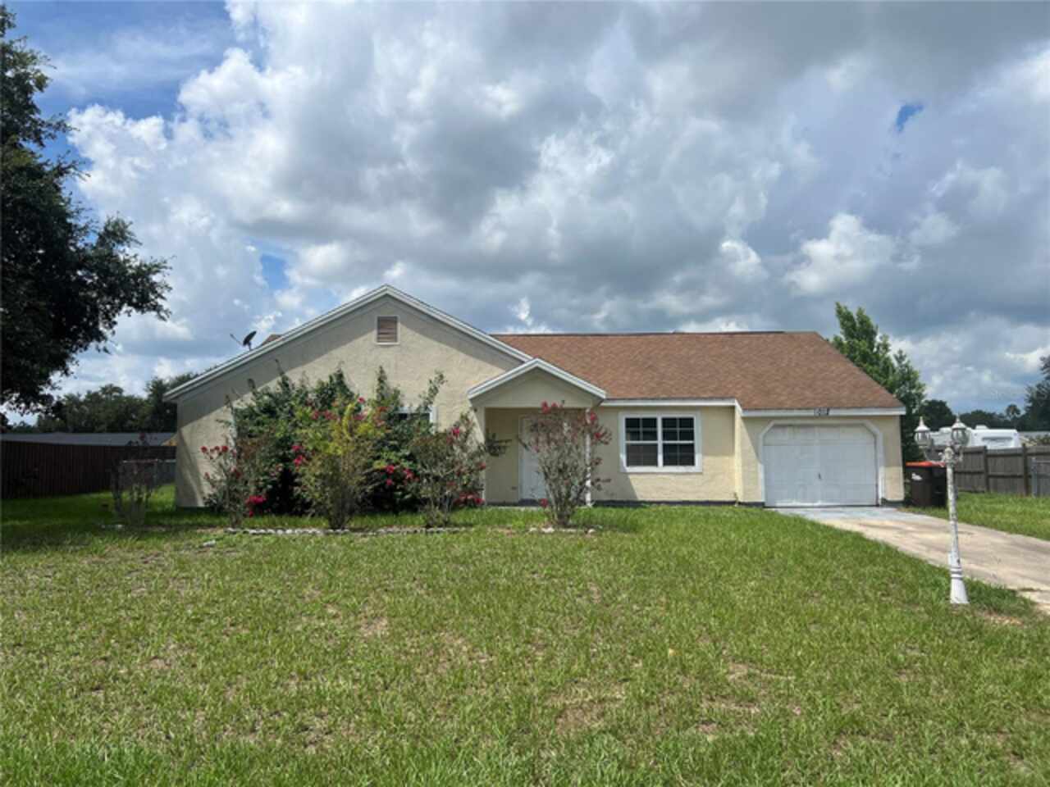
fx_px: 789
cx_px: 525
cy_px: 394
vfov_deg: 53.1
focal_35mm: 26
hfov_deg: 67.3
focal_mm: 5.7
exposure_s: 1/7463
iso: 50
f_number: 1.5
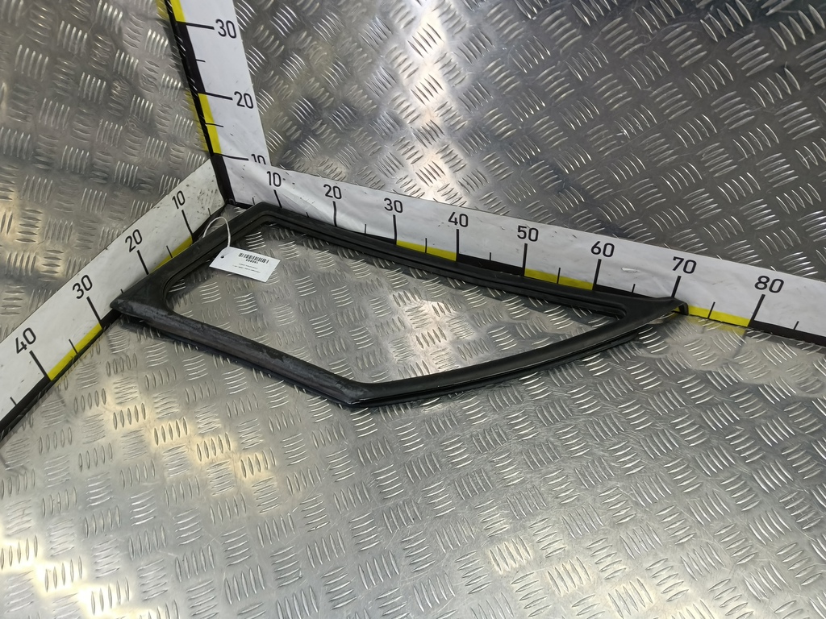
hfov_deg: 73.9
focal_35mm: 23
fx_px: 549
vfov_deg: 58.9
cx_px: 413
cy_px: 310
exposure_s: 1/50
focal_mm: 4.11
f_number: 1.6
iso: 102
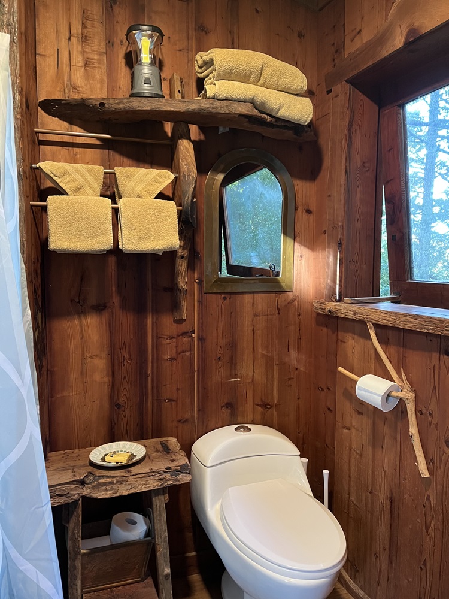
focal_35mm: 26
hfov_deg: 53.1
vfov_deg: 67.3
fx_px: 450
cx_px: 224
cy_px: 300
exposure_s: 1/60
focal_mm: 5.1
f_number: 1.6
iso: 500
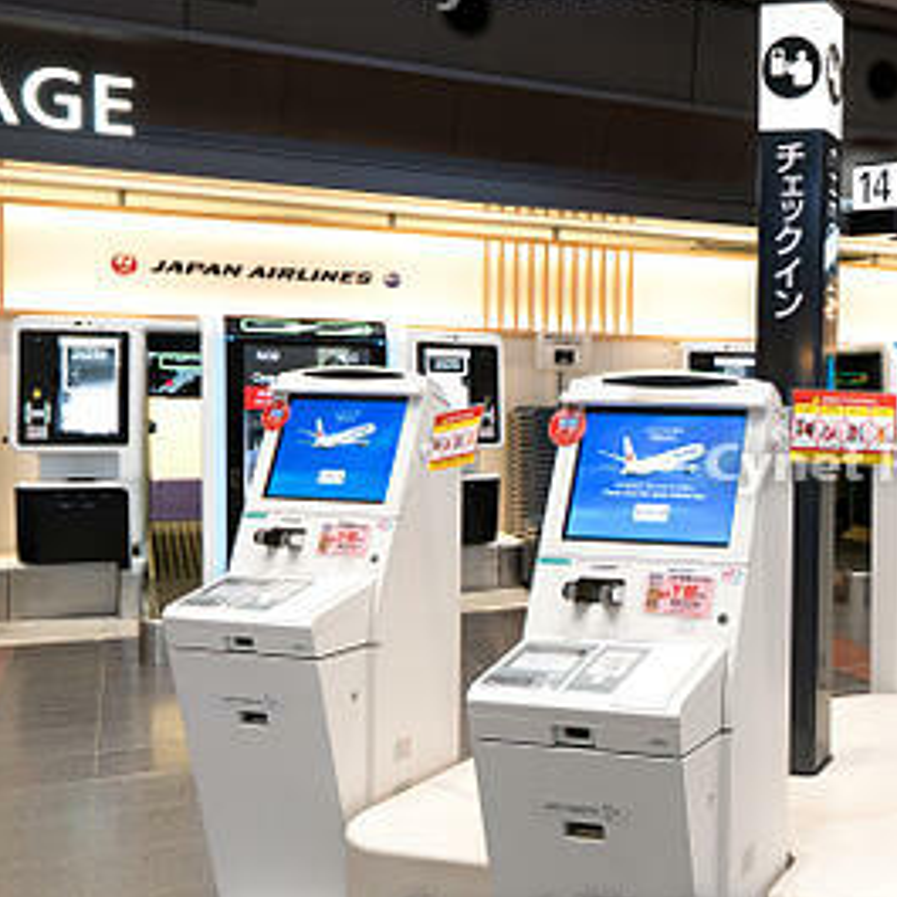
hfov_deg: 34.9
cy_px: 454
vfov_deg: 38.3
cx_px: 894
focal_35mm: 44
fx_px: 1290
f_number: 3.5
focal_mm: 11
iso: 400
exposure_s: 1/40
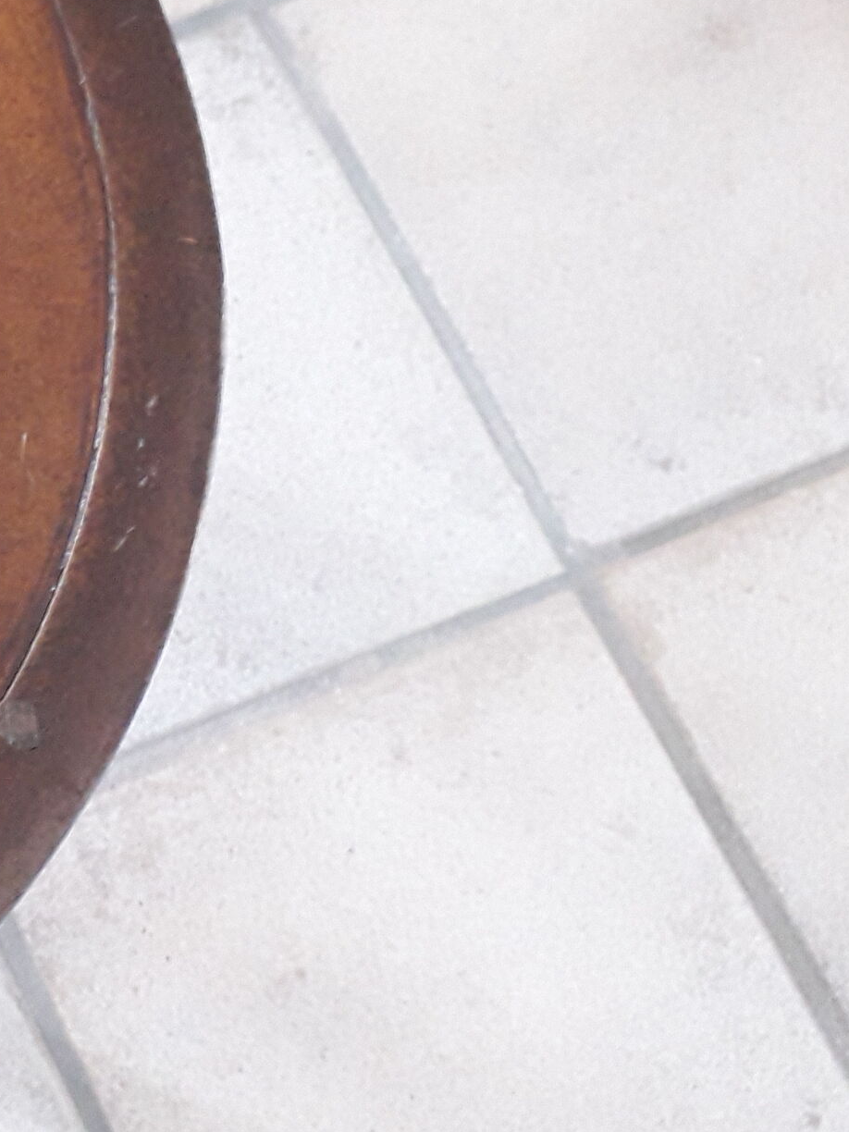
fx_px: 2355
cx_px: -576
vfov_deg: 26.9
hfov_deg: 17.4
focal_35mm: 72
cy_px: 423
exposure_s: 1/25
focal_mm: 3.6
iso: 320
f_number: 1.9
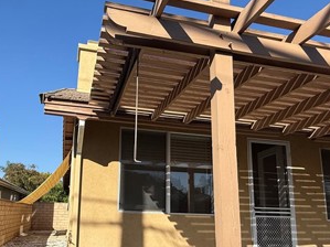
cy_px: 159
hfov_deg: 59.5
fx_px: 286
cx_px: 134
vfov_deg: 46.2
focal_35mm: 30
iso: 50
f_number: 2.2
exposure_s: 1/1698
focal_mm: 2.22
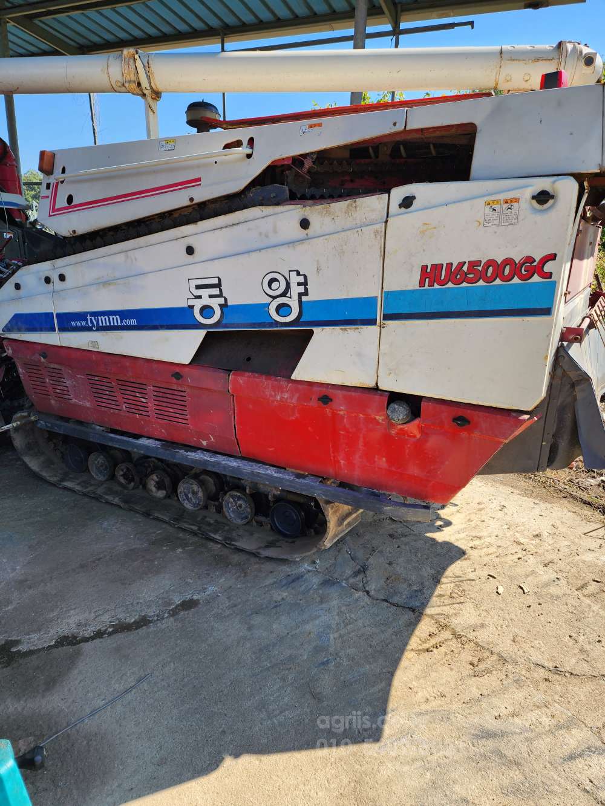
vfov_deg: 73.9
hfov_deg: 58.9
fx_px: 536
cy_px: 403
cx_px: 302
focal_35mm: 23
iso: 12
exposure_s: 1/376
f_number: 1.8
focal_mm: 6.4
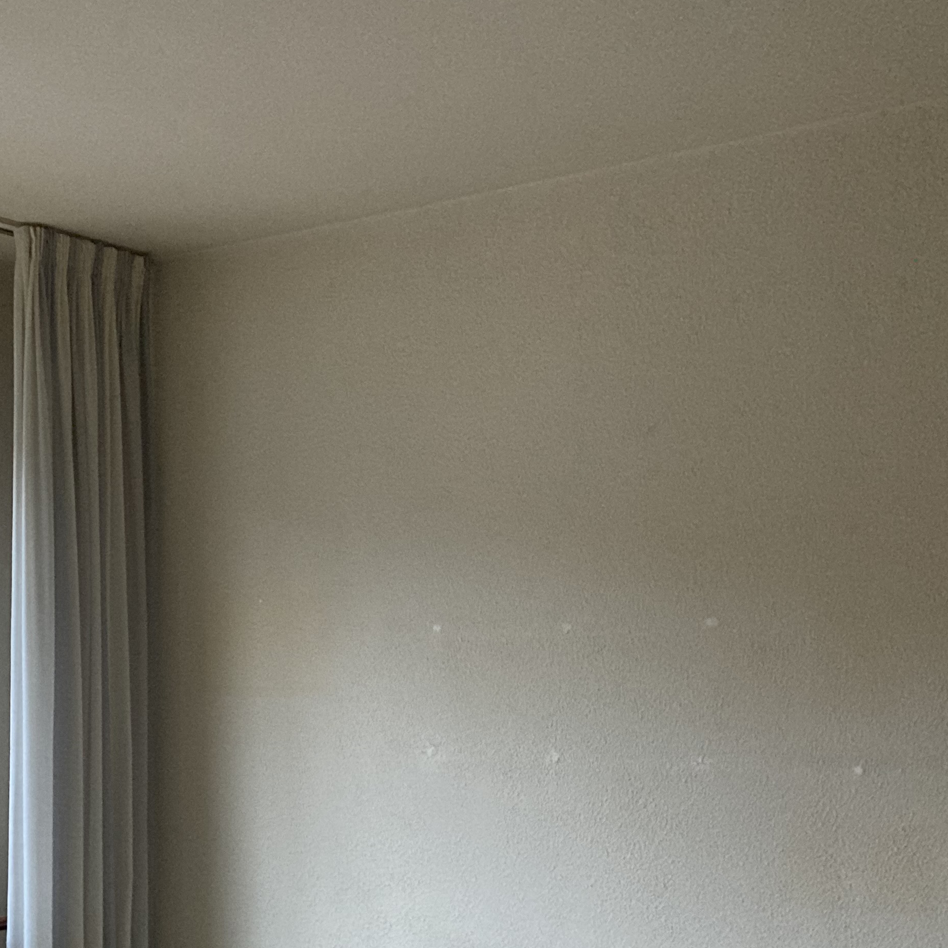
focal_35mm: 54
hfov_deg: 30.6
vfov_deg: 31.0
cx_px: 154
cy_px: 728
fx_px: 1673
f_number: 1.8
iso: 400
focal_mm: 3.99
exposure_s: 1/36
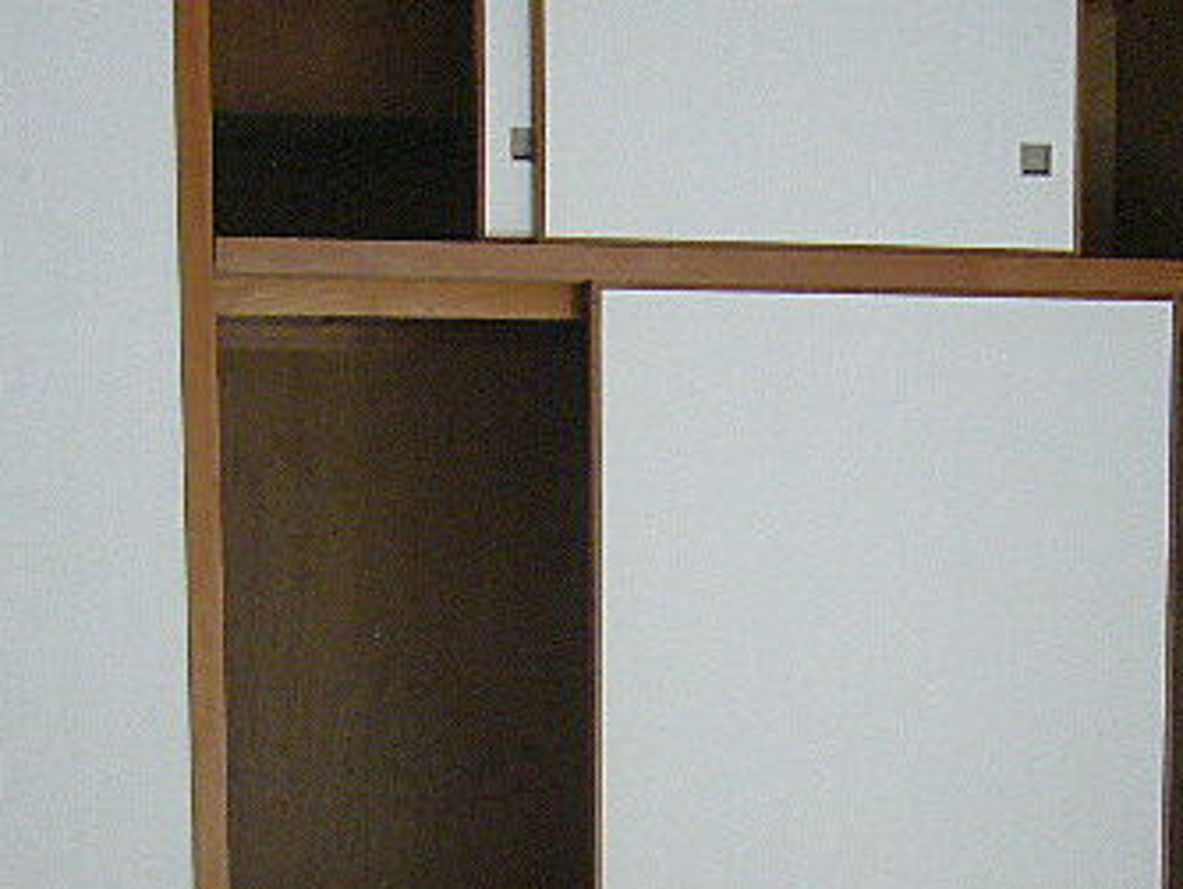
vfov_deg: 21.6
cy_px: 765
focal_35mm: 67
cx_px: 553
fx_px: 2291
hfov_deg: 28.9
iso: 200
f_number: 2.8
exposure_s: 1/10
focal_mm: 5.8
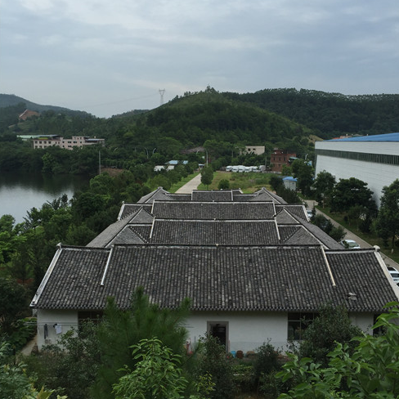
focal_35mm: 35
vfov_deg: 47.2
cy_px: 191
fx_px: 456
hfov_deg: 47.2
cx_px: 200
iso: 32
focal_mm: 4.15
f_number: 2.2
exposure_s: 1/542
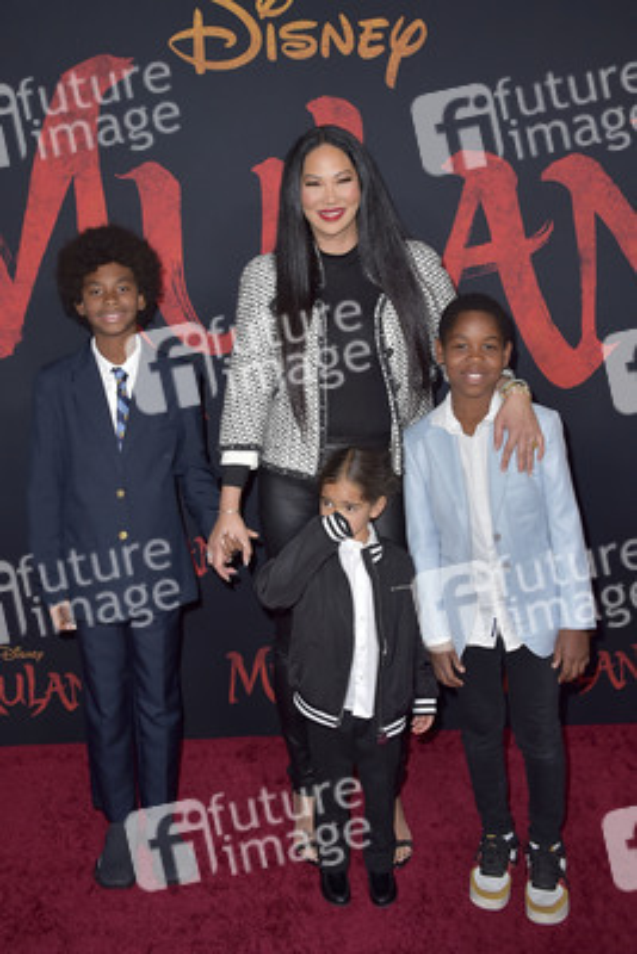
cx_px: 318
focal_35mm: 34
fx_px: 902
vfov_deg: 55.8
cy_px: 477
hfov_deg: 38.9
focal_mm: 34
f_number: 7.1
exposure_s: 1/200
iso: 400
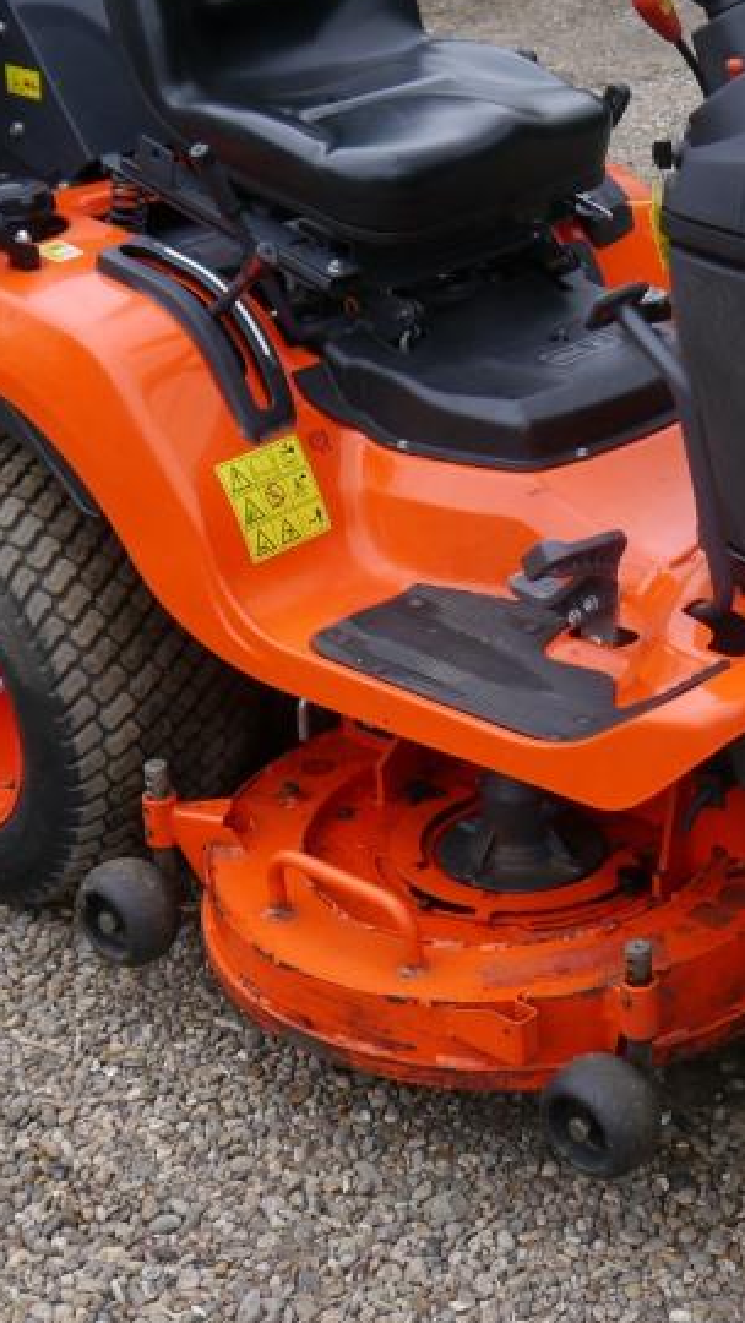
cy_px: 635
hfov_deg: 19.1
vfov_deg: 33.8
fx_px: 2176
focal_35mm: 62
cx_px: 652
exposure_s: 1/200
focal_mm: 15
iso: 160
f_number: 5
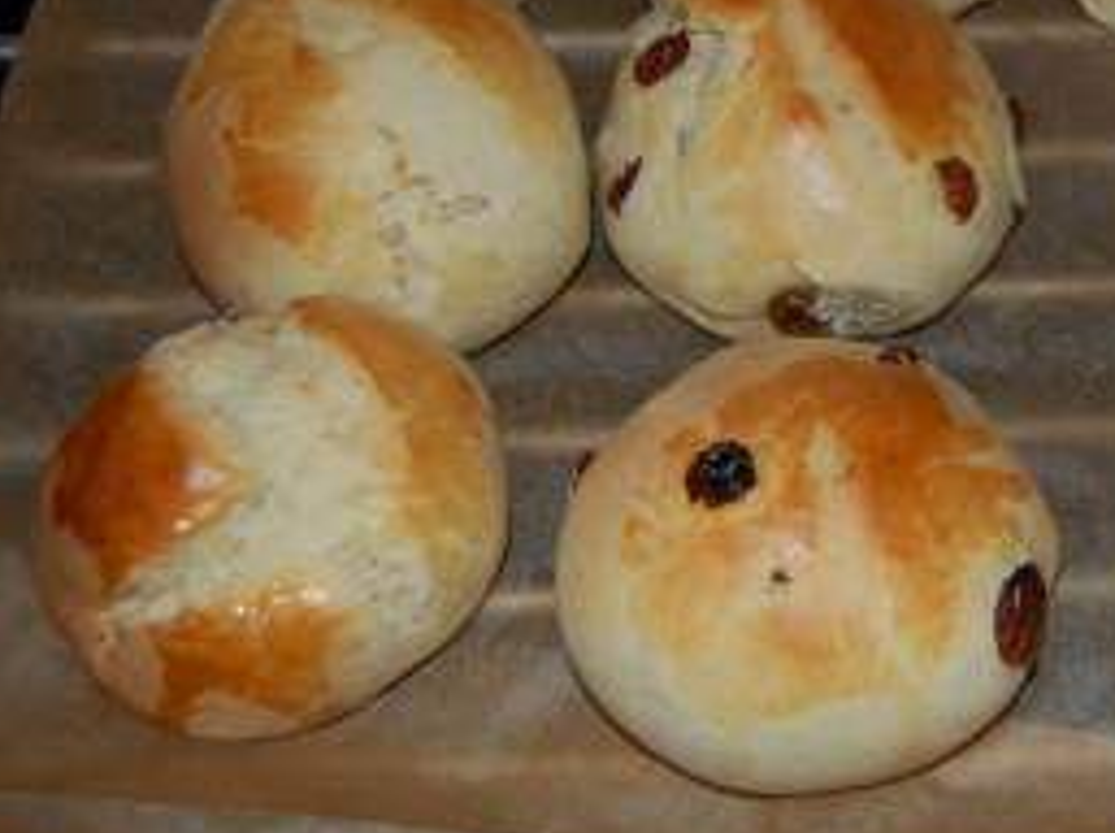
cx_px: 941
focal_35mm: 73
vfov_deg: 19.9
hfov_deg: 26.1
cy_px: 148
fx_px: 2348
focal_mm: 26
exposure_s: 1/60
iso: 400
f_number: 4.2
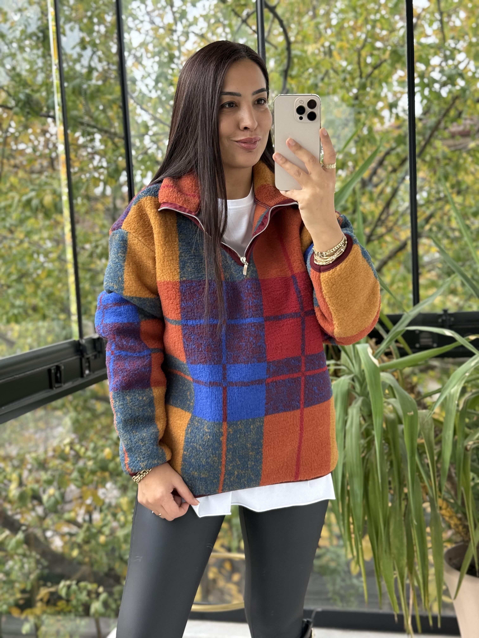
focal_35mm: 48
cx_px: 240
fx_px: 886
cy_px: 319
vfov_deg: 39.7
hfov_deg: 30.3
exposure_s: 1/228
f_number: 1.78
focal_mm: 6.76
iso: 125
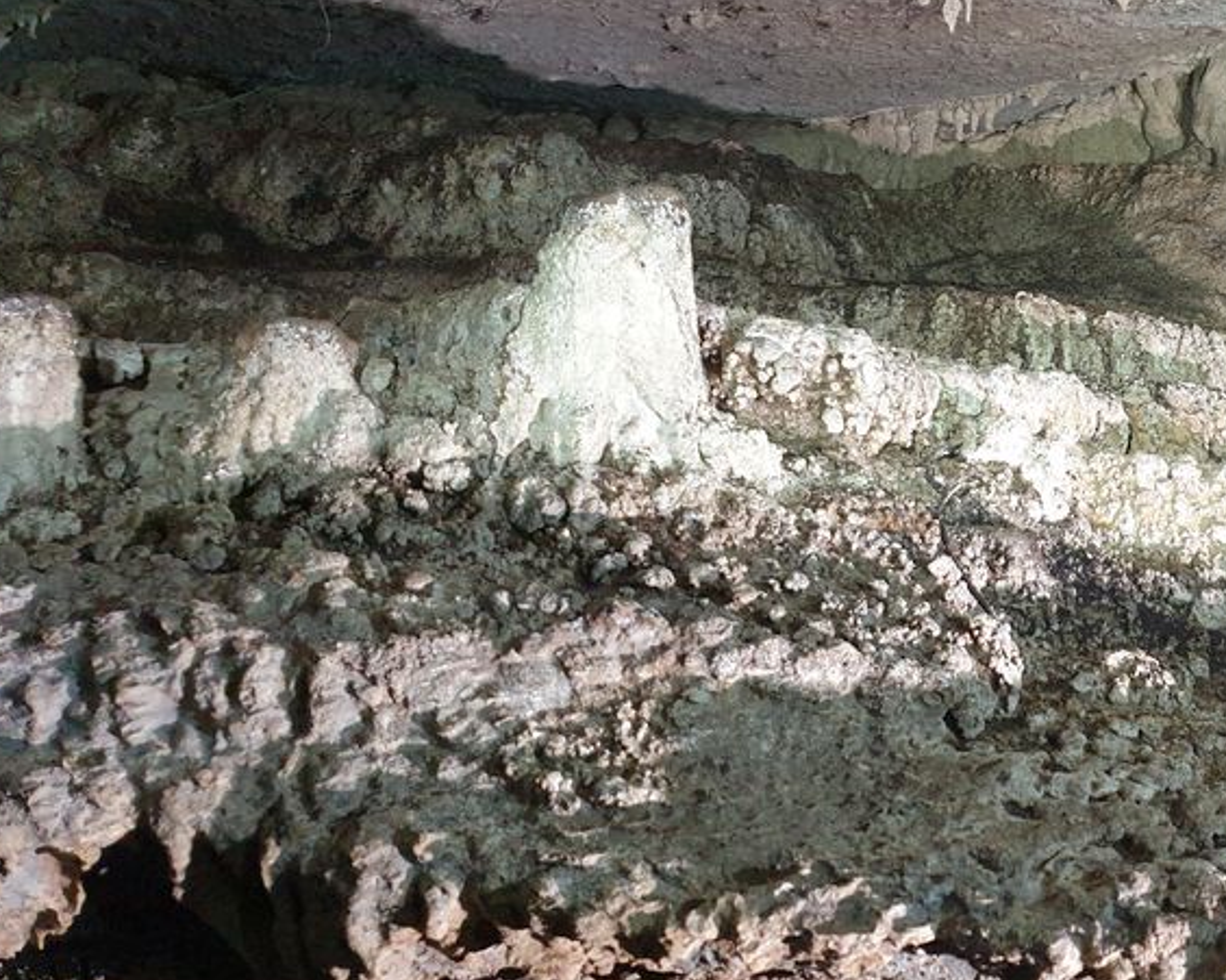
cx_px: 1054
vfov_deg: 33.2
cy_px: 354
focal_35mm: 45
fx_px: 1633
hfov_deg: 38.9
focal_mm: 4.3
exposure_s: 1/40
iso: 250
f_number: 1.5
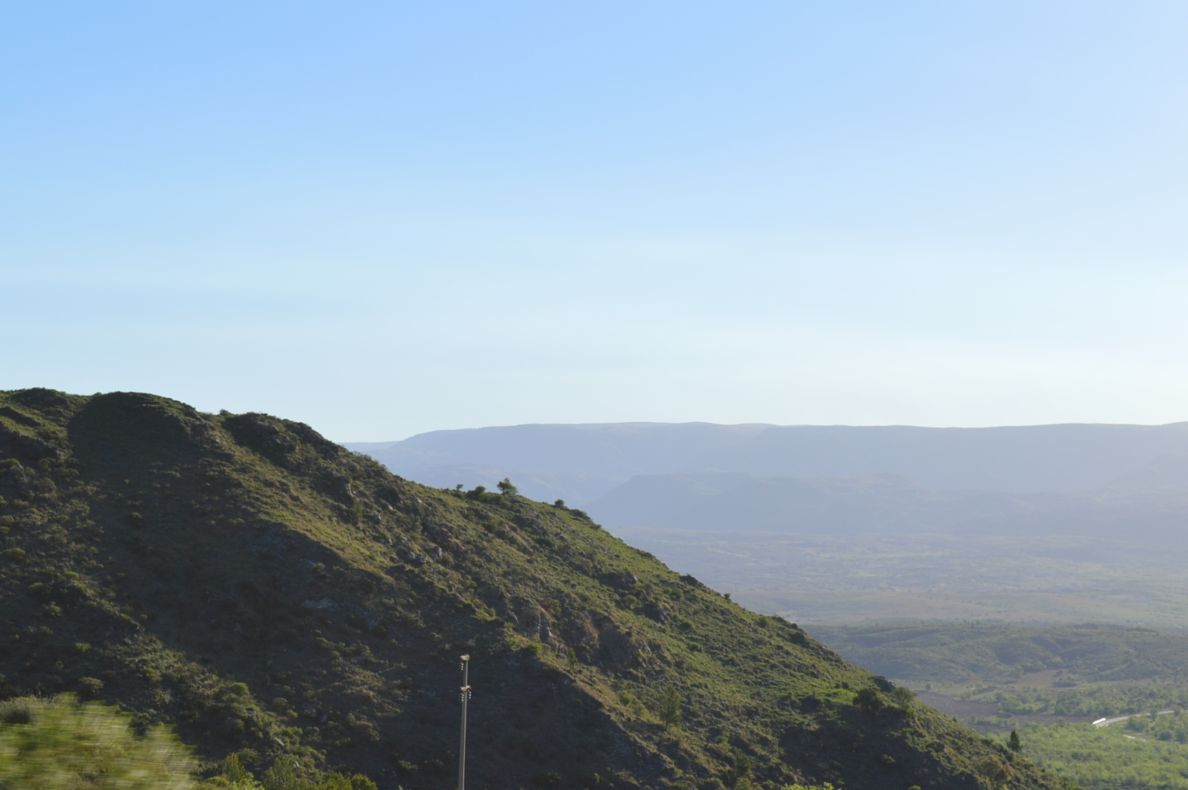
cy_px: 336
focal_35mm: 76
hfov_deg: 26.7
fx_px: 2502
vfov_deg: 17.9
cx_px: 670
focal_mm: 29
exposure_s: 1/200
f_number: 7.1
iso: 100
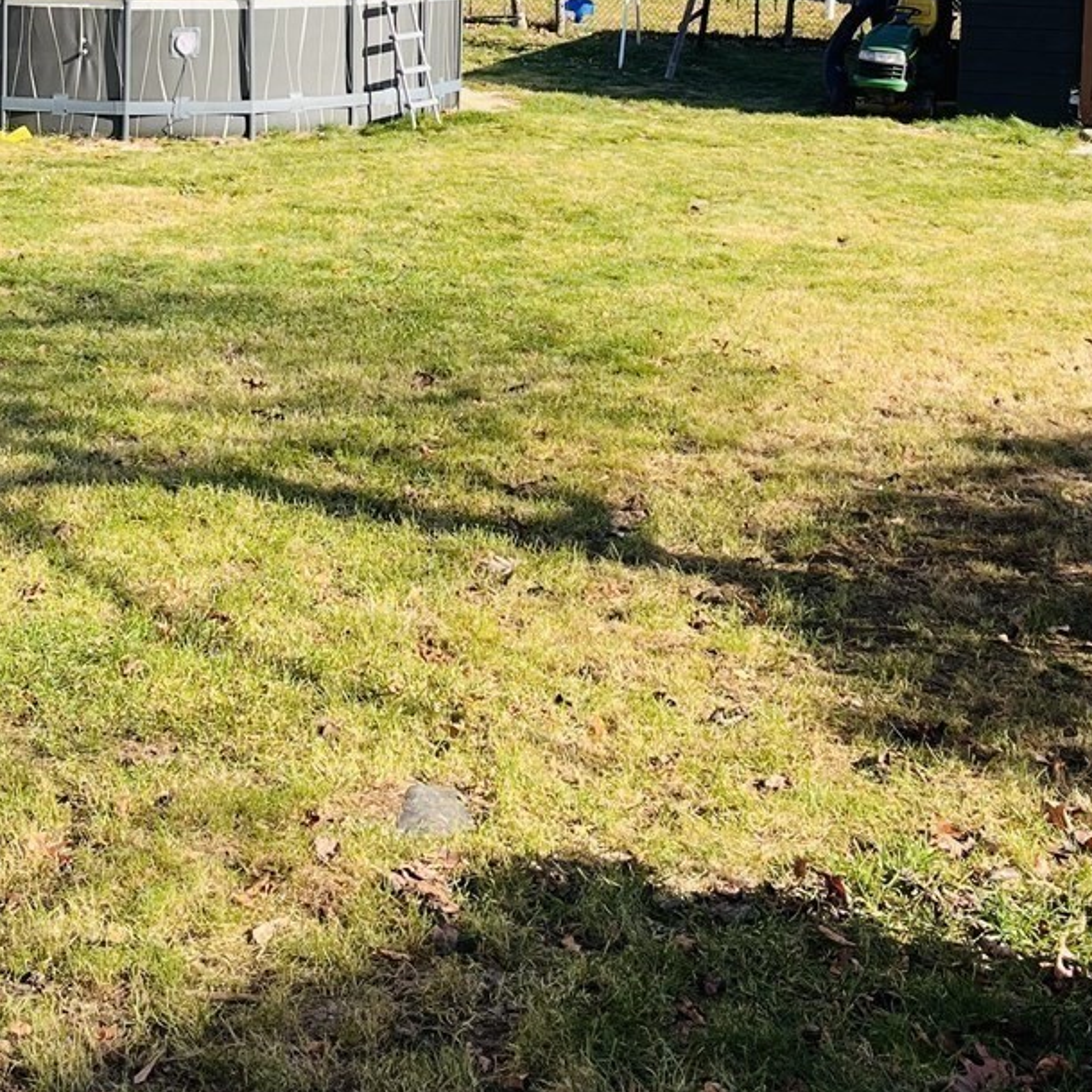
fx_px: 2070
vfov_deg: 28.5
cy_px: 124
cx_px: 515
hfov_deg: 29.5
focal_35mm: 58
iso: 50
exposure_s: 1/1517
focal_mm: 5.1
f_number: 1.6
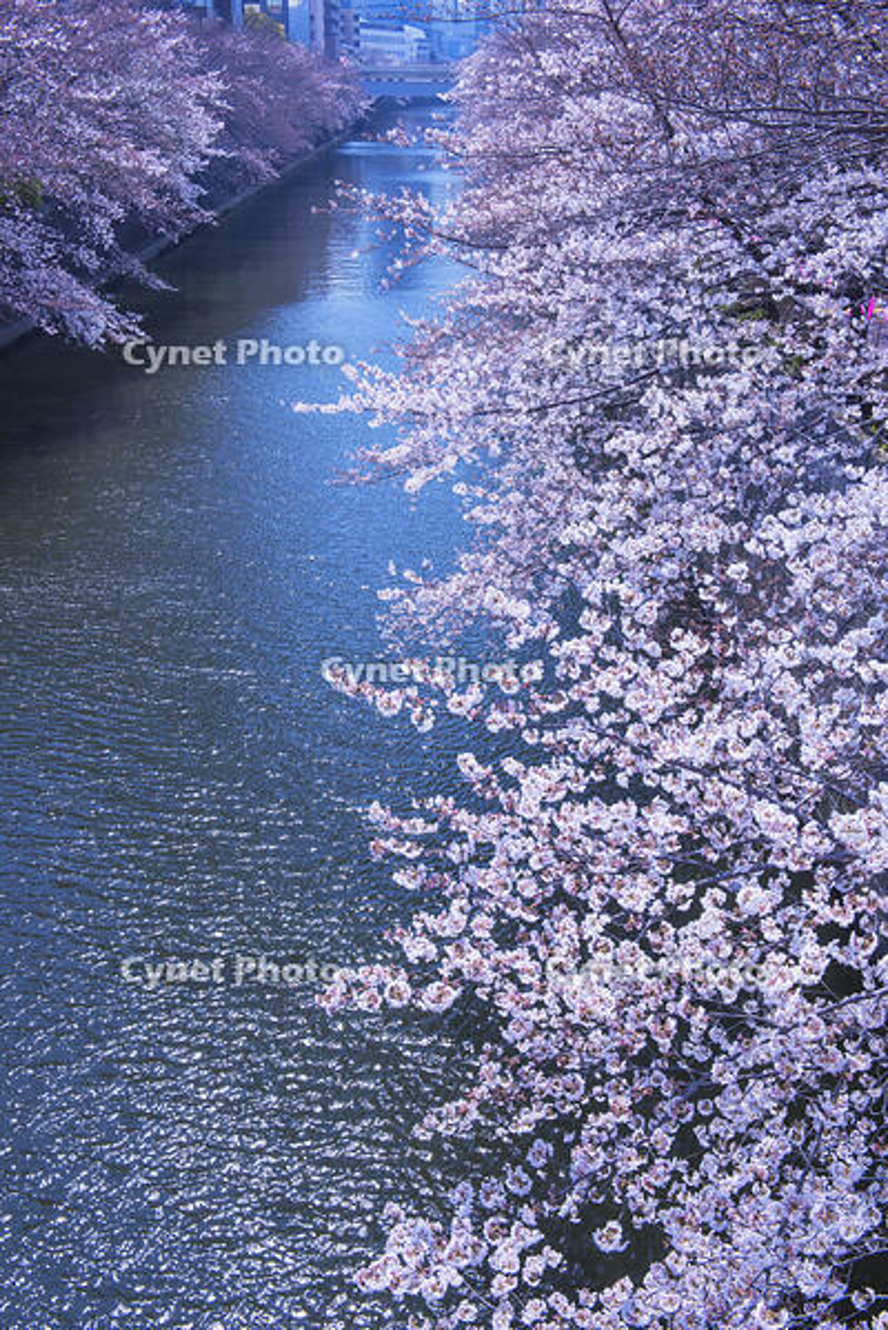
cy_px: 665
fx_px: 1478
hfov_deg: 33.4
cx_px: 444
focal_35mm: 40
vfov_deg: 48.4
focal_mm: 40
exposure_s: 1/40
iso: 100
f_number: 11
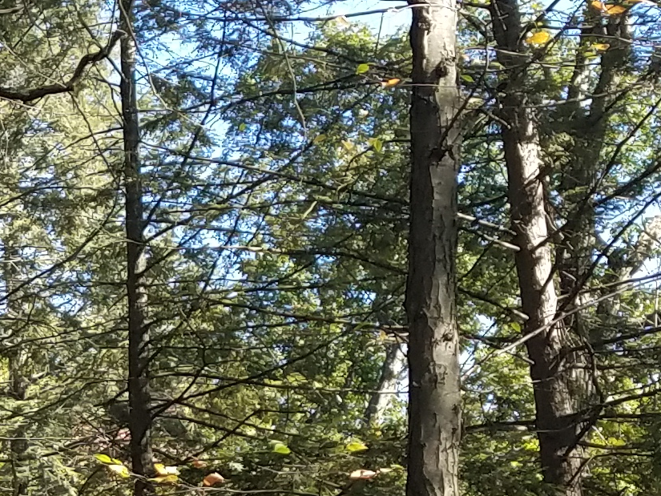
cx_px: -393
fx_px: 2425
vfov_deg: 11.7
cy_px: 361
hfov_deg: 14.3
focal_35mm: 127
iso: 40
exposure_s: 1/271
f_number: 1.7
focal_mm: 4.2
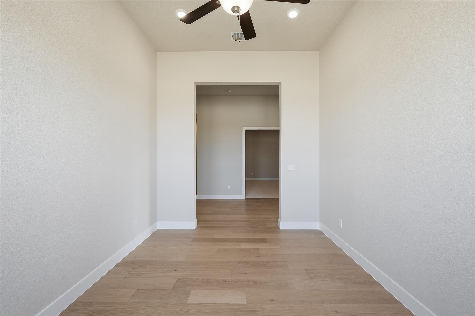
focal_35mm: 14
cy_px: 158
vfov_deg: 81.2
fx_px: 185
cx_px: 238
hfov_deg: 104.3
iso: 500
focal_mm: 14
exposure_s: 1/200
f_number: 8
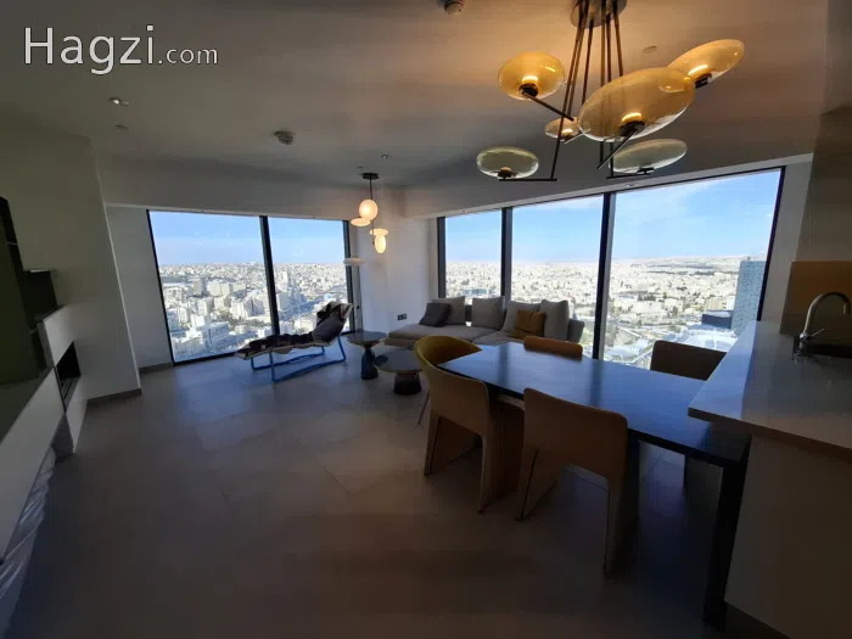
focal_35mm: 13
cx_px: 426
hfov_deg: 106.2
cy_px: 320
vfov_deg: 89.9
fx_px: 320
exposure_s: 1/213
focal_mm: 1.74
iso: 40
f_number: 2.2
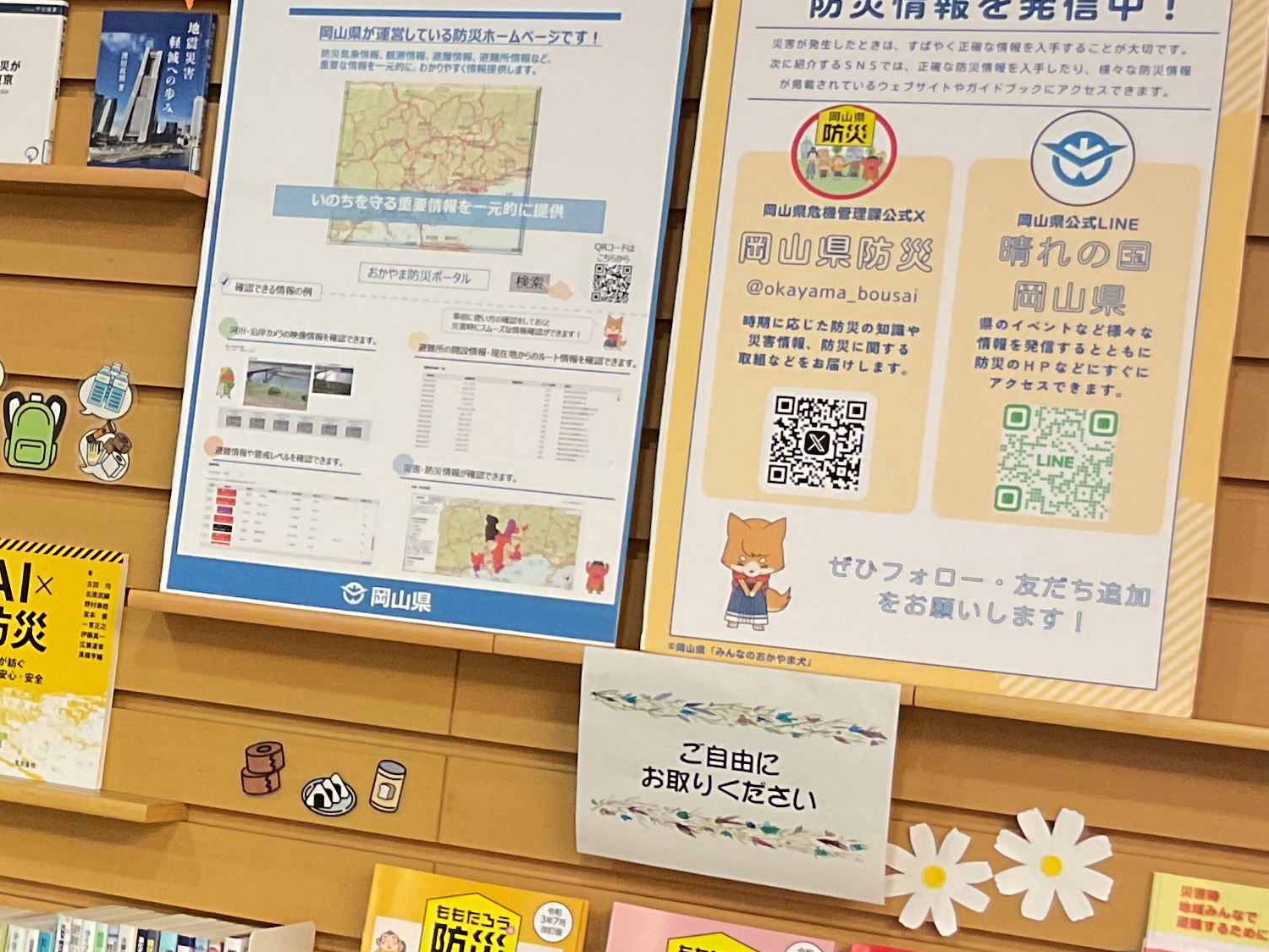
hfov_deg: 24.2
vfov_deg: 18.9
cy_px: 536
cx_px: 101
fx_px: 2859
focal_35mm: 78
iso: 200
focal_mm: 3
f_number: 1.8
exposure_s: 1/40
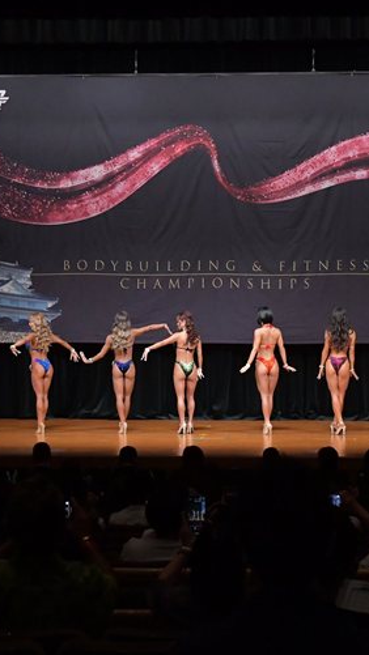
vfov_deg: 20.9
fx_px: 1773
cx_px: 215
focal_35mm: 102
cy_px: 326
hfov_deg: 11.9
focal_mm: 42
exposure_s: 1/400
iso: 5000
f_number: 5.6
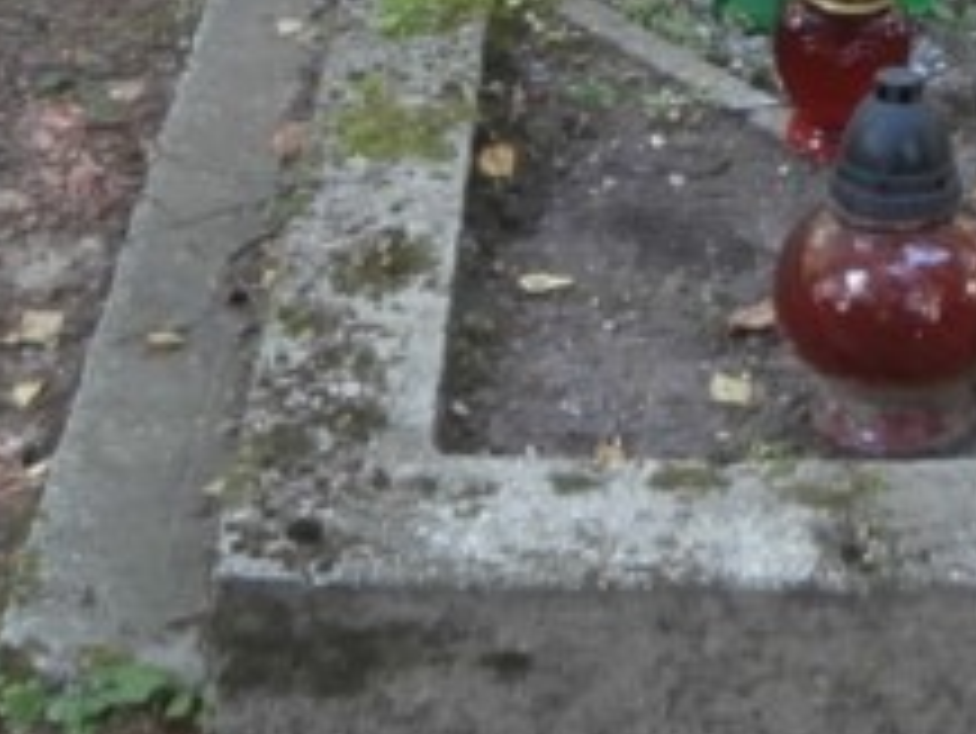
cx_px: 742
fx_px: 3188
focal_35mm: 113
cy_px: -383
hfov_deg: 17.3
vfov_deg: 12.4
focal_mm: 4.2
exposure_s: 1/20
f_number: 3
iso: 200
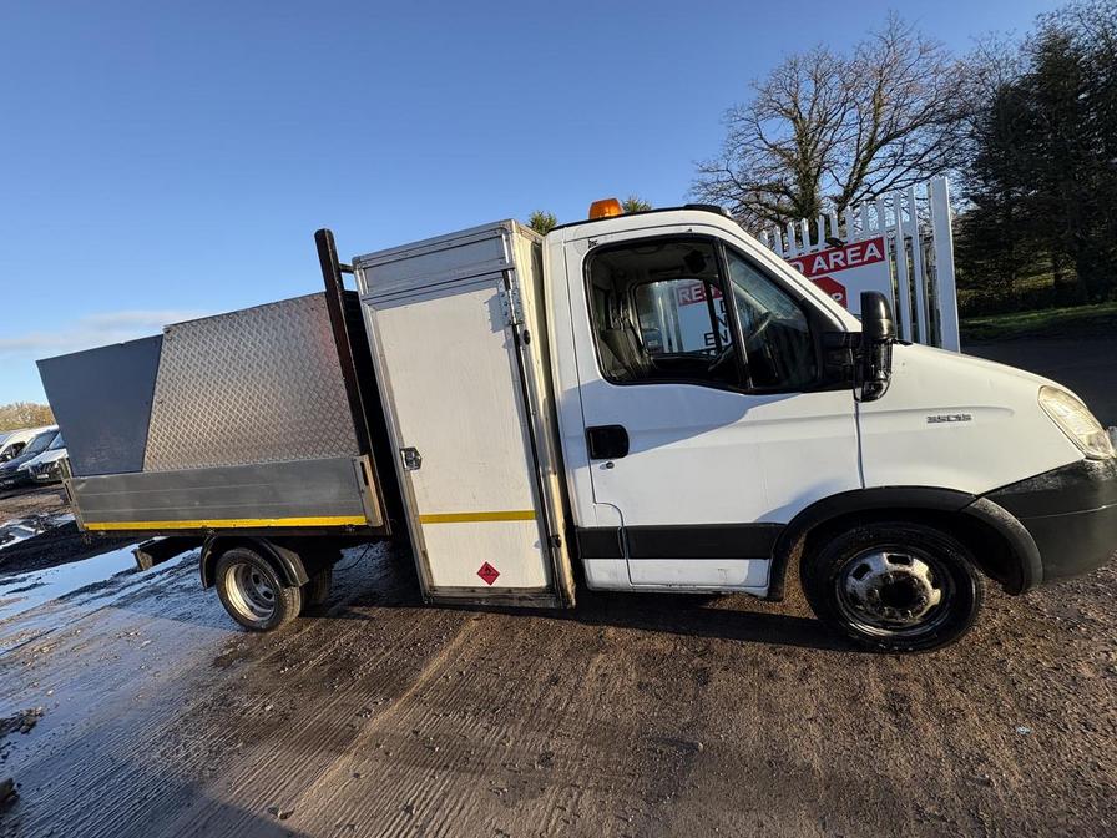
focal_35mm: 14
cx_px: 558
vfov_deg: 85.7
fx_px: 452
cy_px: 419
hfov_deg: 102.1
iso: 40
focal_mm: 2.22
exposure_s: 1/727
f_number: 2.2
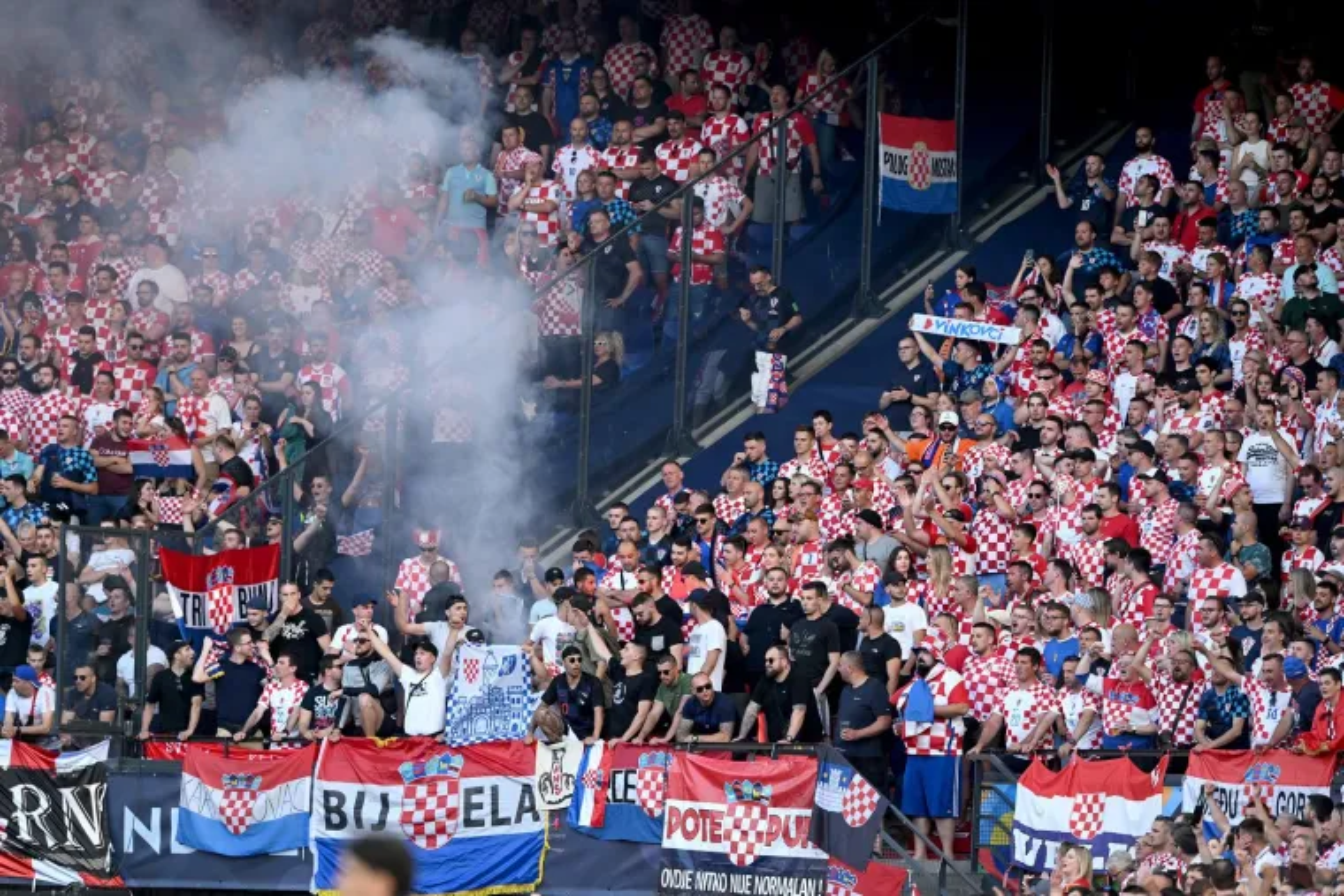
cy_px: 448
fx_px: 14935
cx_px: 672
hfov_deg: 5.2
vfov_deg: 3.4
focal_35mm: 400
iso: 1000
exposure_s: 1/800
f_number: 4
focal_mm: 400
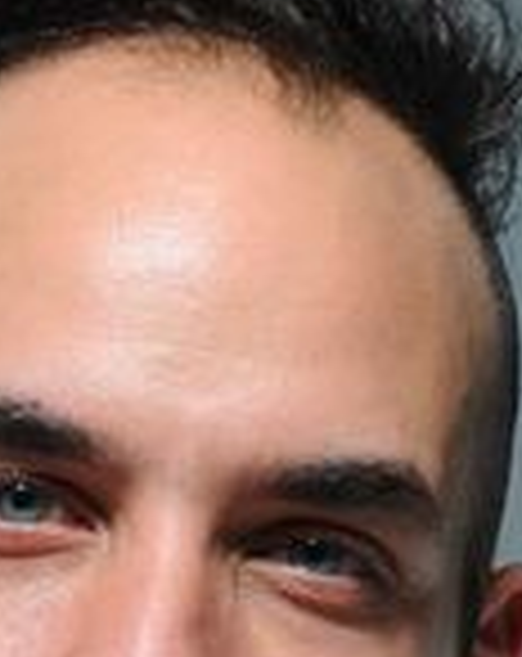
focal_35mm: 607
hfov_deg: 2.5
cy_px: 986
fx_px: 11771
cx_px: 72
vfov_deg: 3.2
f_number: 10
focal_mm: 145
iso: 200
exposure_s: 1/250
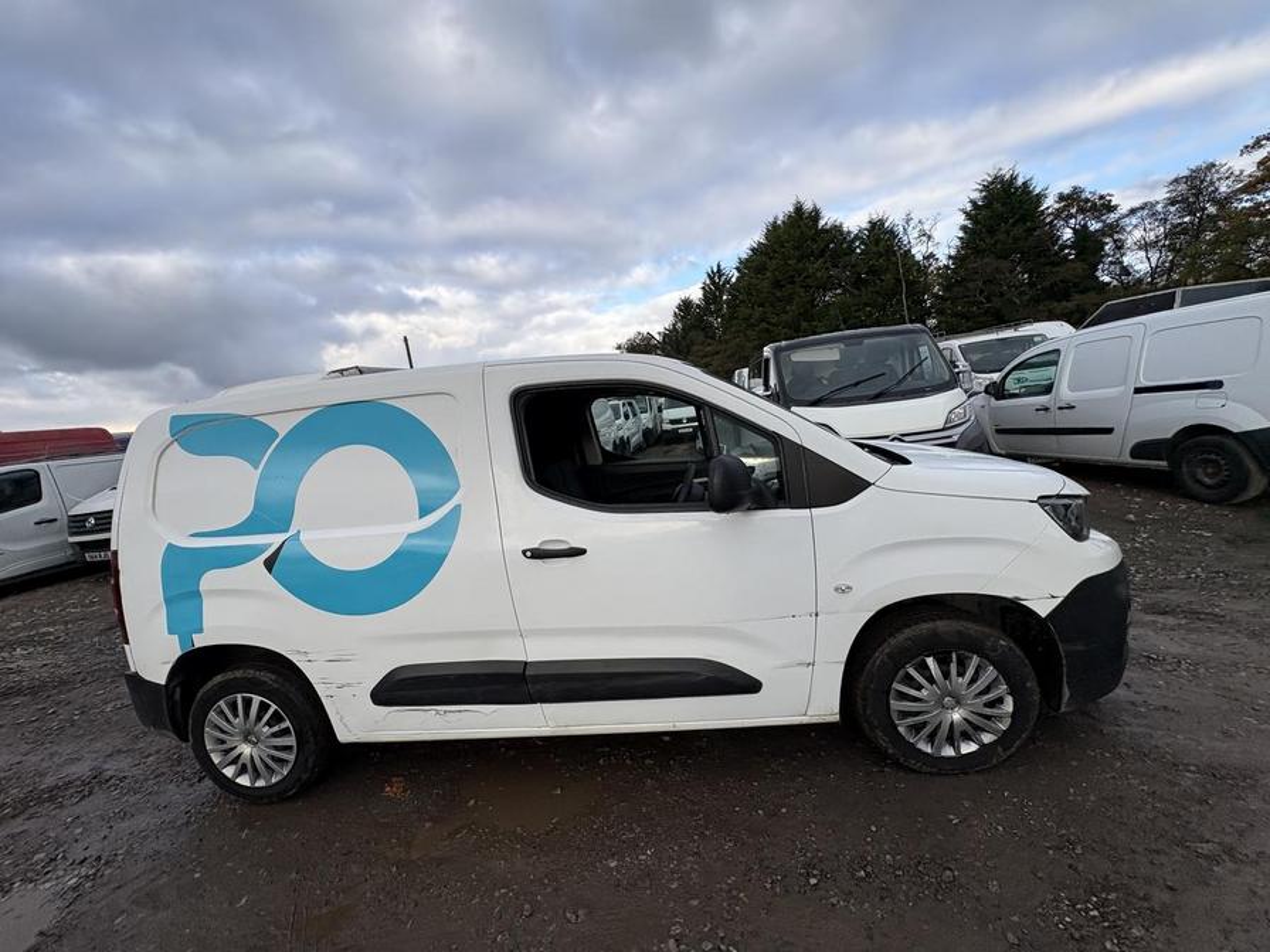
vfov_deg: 85.7
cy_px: 476
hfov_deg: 102.1
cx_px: 635
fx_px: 514
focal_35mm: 14
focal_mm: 2.22
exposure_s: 1/582
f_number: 2.2
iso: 40
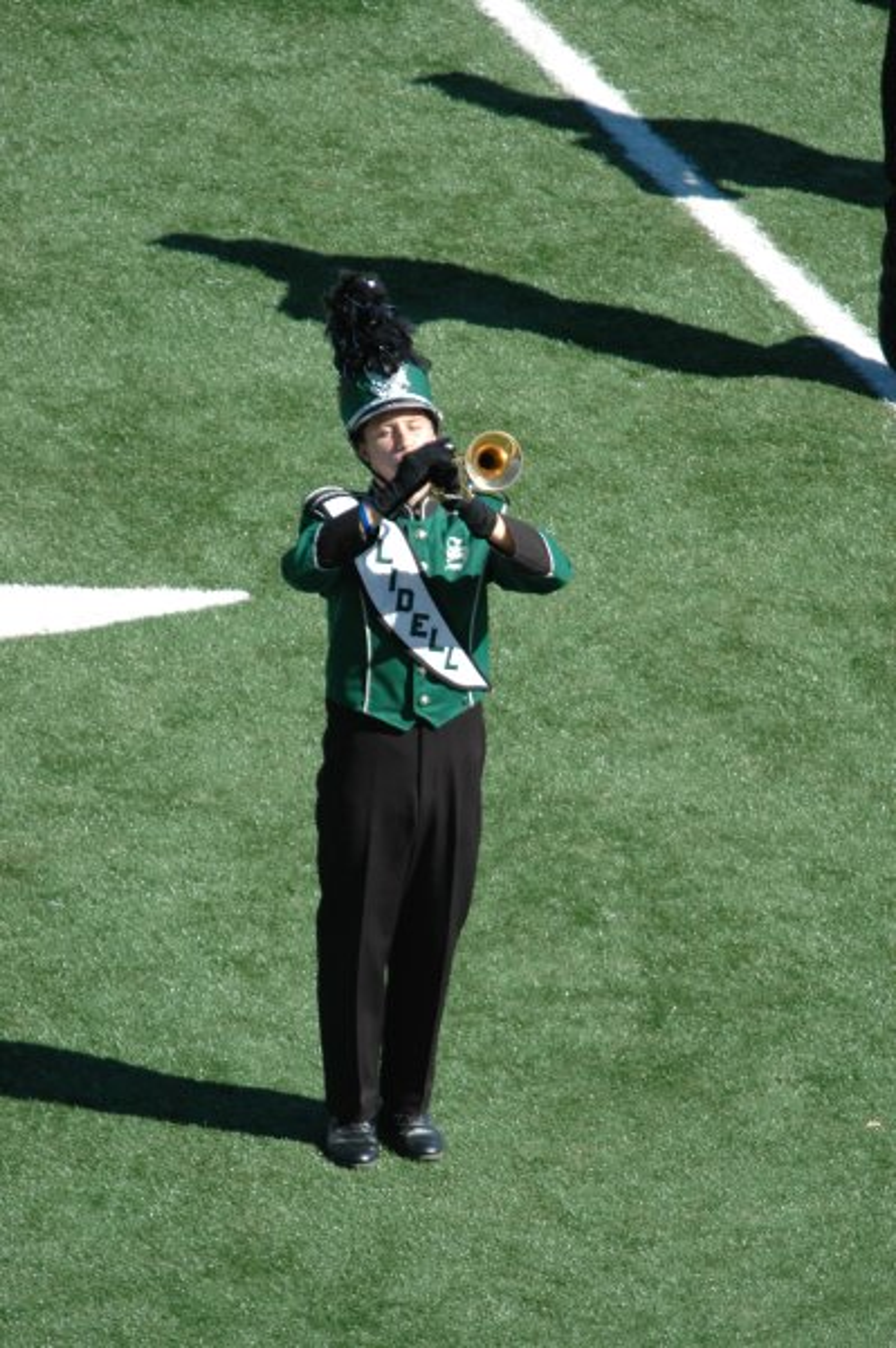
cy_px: 674
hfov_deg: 2.4
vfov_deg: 3.6
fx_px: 21315
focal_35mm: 570
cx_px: 448
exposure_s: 1/640
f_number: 5.6
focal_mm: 380
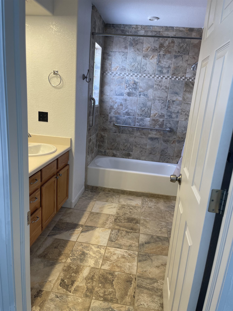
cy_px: 156
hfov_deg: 53.1
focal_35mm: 26
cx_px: 116
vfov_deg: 67.3
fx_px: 233
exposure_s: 1/121
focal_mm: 5.1
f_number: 1.6
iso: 100
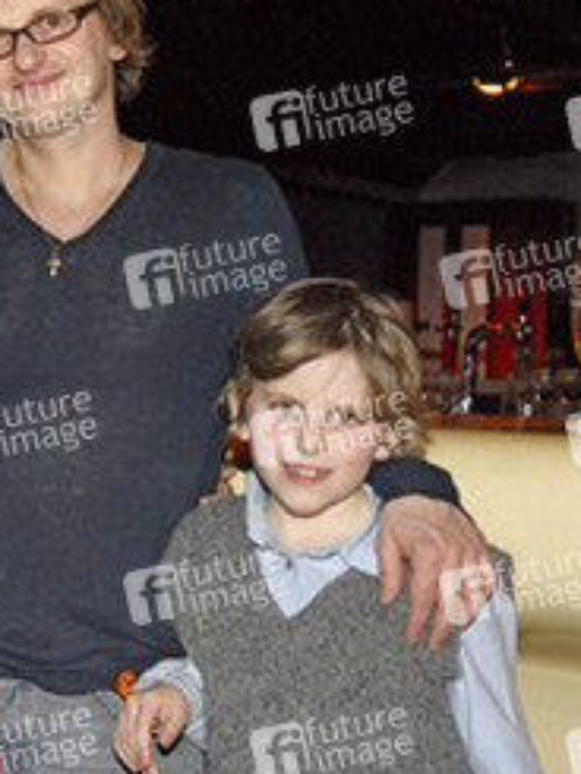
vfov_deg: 23.9
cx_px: -73
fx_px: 1831
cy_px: 351
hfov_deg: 17.4
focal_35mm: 82
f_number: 5.6
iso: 800
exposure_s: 1/50
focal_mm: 31
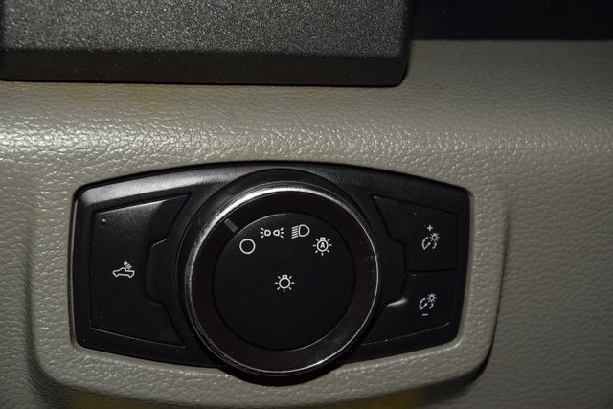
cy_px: 204
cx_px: 306
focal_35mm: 105
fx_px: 1788
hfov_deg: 19.5
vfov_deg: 13.0
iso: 100
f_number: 8
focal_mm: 70
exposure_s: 1/125
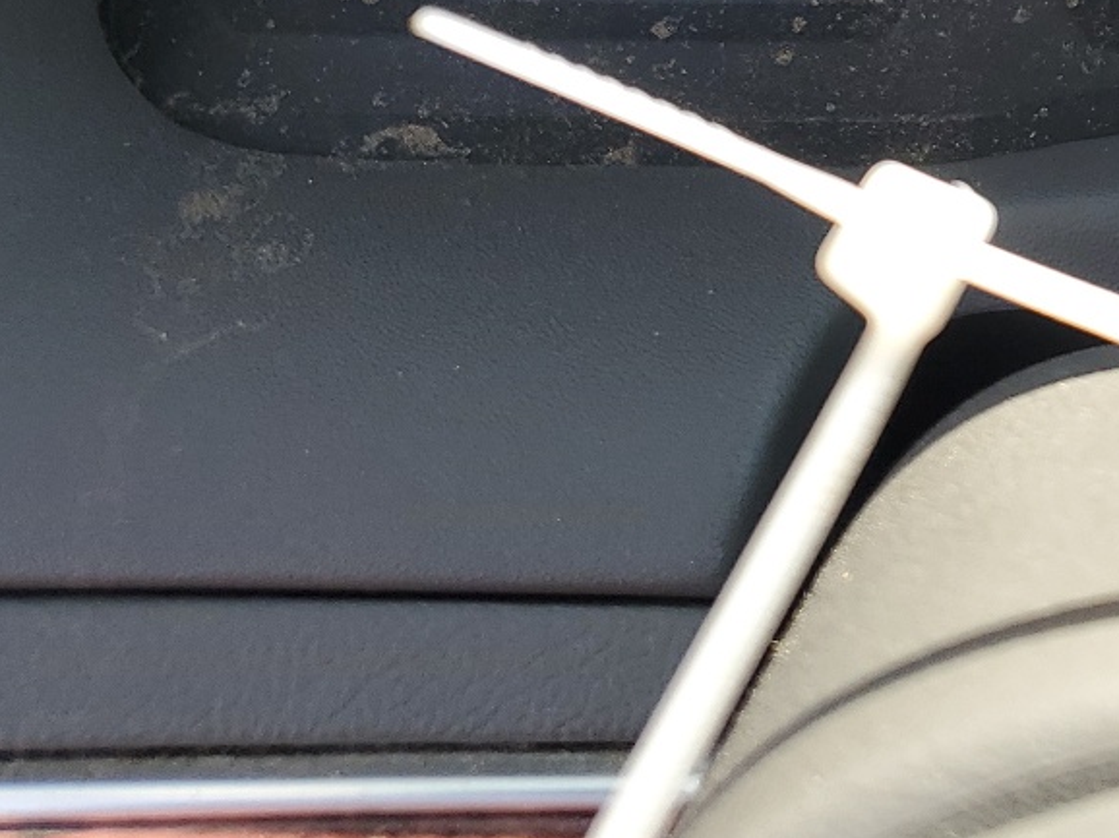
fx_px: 2327
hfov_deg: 24.7
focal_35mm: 72
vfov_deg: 19.0
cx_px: 1313
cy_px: -228
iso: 50
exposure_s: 1/500
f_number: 1.5
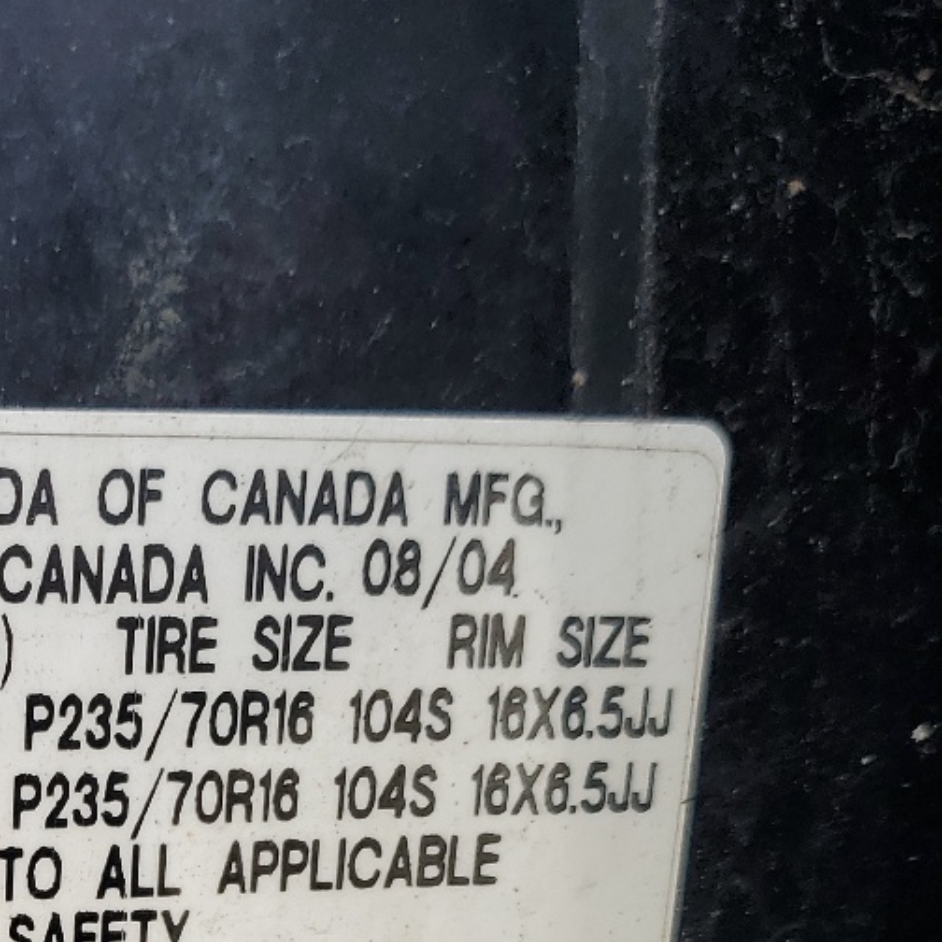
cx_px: -37
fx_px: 2248
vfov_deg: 22.2
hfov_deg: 22.6
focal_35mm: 73
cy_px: 1075
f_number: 1.5
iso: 50
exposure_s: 1/204
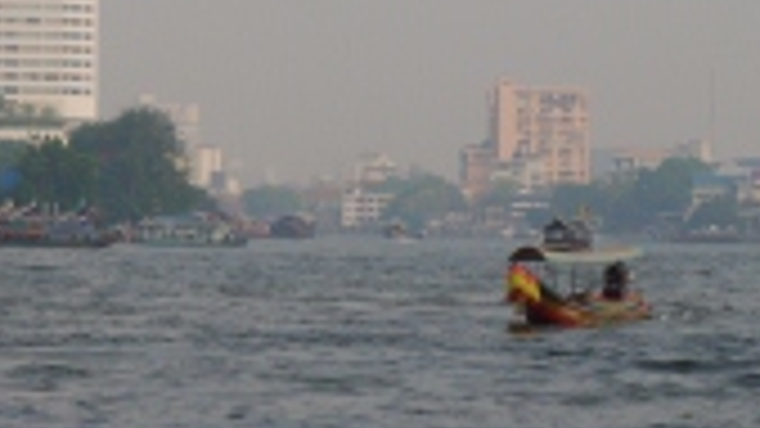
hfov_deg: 8.9
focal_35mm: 243
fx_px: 4896
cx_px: 225
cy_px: 212
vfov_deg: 5.0
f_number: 9
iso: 160
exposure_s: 1/400
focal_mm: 42
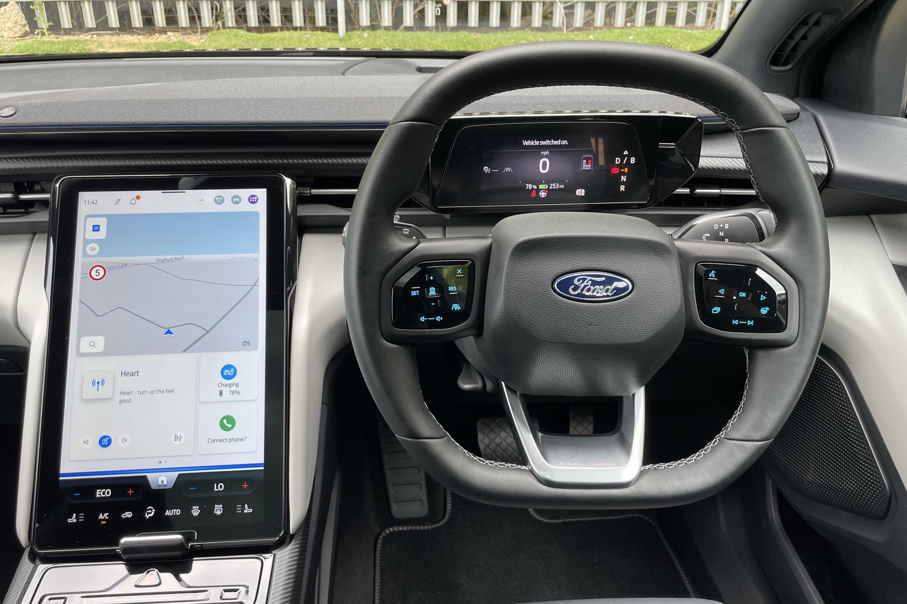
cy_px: 298
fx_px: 705
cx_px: 442
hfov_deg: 65.5
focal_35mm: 28
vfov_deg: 46.4
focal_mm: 4.2
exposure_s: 1/135
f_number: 1.6
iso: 32
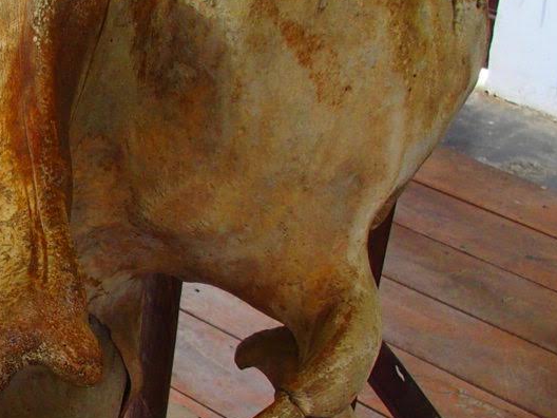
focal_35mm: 106
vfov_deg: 13.9
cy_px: 281
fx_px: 1706
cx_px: -57
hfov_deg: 17.9
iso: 200
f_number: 2.8
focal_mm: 7.4
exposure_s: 1/60
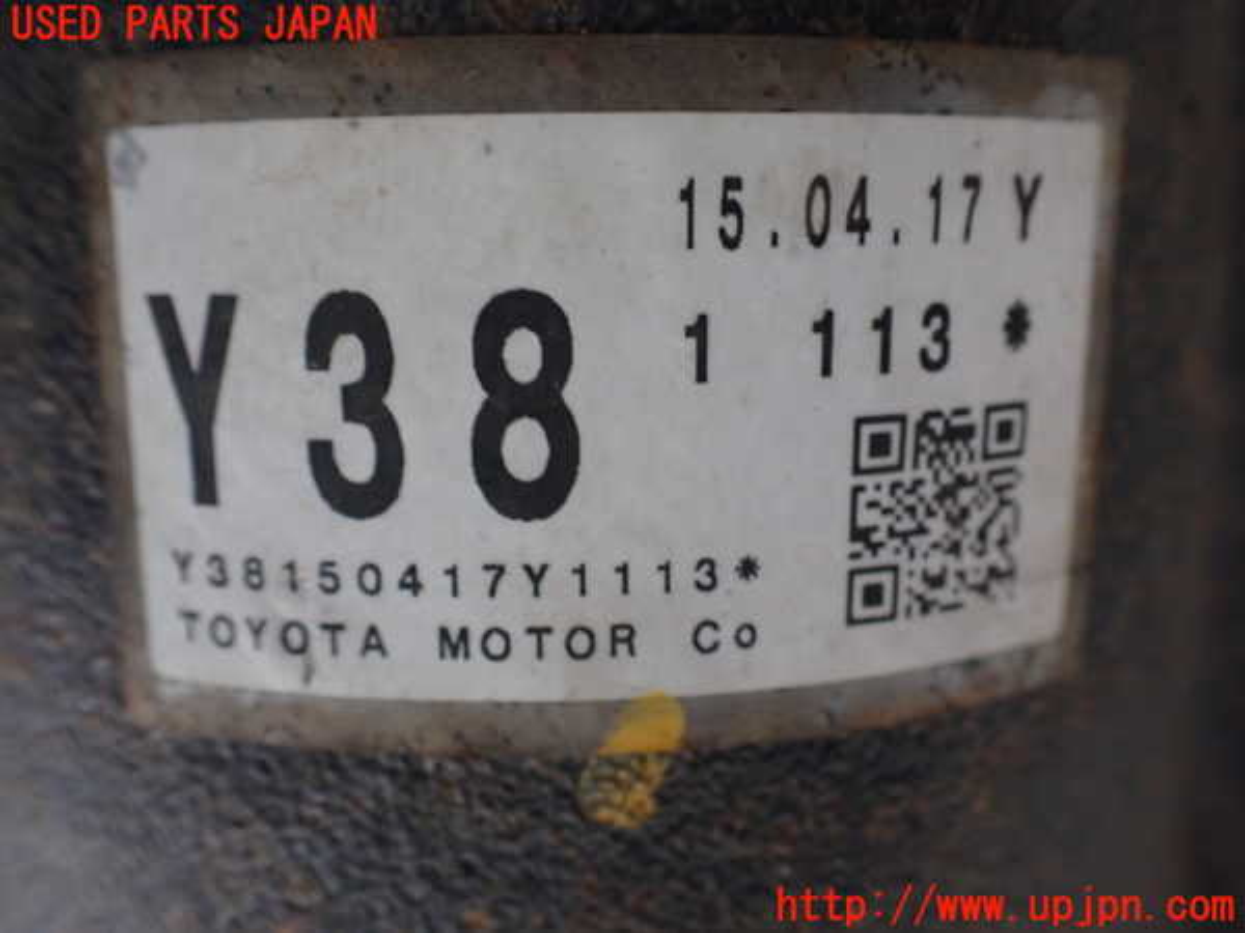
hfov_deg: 60.0
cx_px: 622
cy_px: 466
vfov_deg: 46.8
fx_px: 1079
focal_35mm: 30
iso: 400
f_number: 2.3
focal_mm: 5.4
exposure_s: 1/125
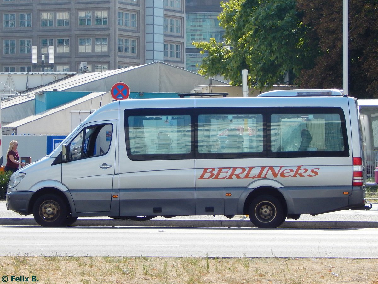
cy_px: 142
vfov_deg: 10.5
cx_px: 189
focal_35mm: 141
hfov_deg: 14.0
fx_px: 1540
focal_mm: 25.3
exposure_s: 1/800
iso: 125
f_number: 4.9
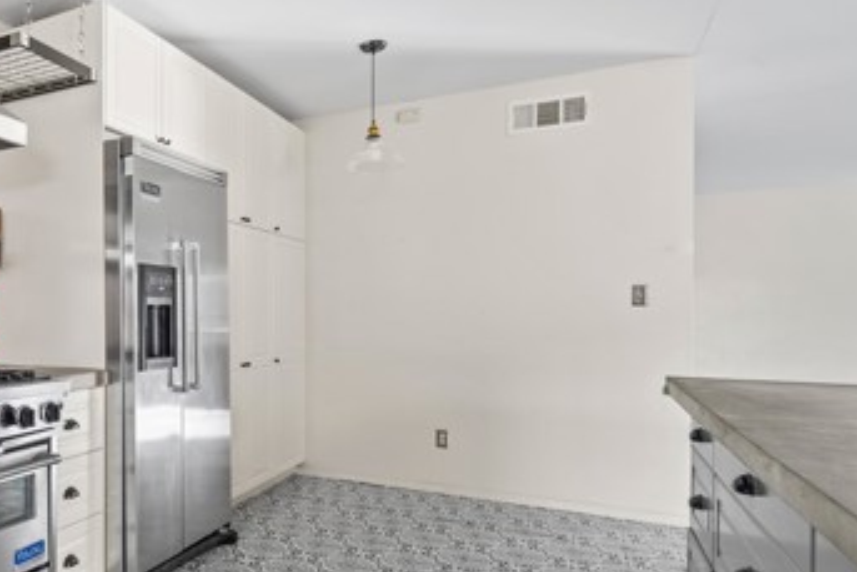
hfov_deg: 56.4
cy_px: 308
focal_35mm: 28
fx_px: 667
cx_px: 85
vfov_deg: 46.4
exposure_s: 1/5
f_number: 4
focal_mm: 10
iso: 200
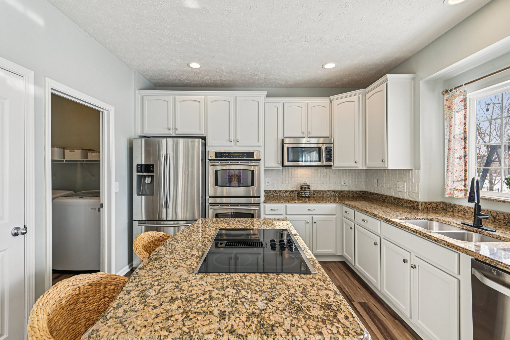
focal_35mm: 16
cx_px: 255
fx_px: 227
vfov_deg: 73.7
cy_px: 170
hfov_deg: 96.7
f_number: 8
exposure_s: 1/15
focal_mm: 16
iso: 100
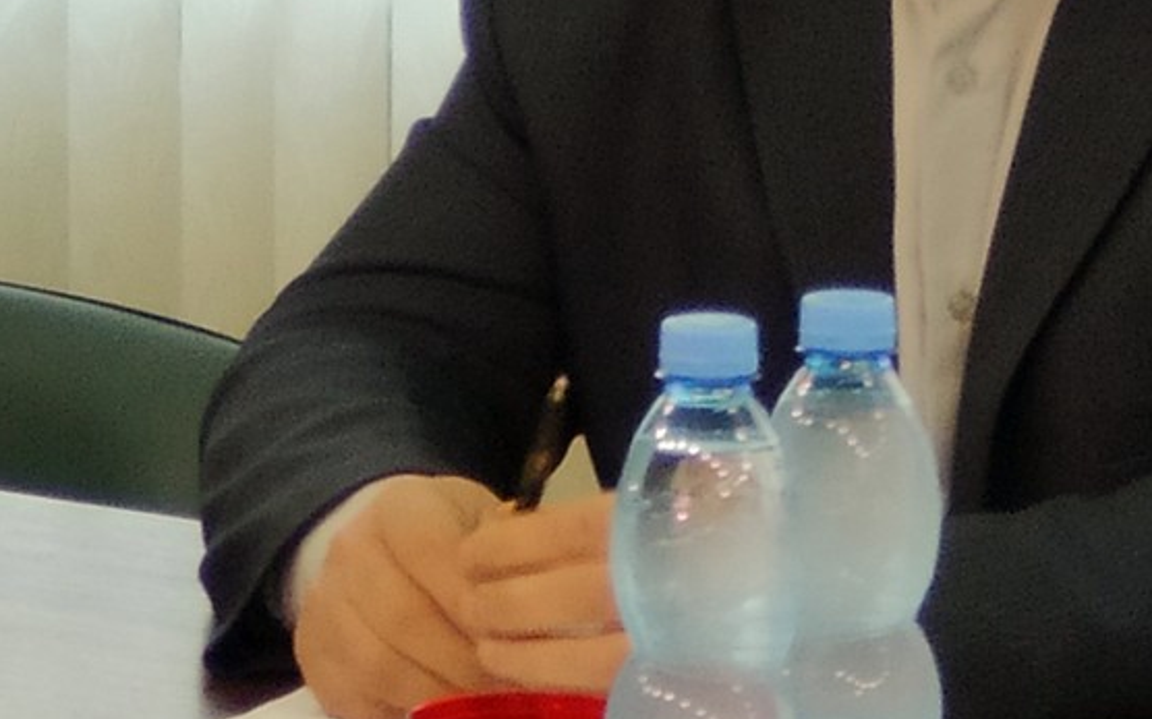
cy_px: -48
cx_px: 972
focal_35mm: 119
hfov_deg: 17.3
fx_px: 3735
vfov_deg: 10.9
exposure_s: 1/33
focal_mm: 5.55
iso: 399
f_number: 2.4
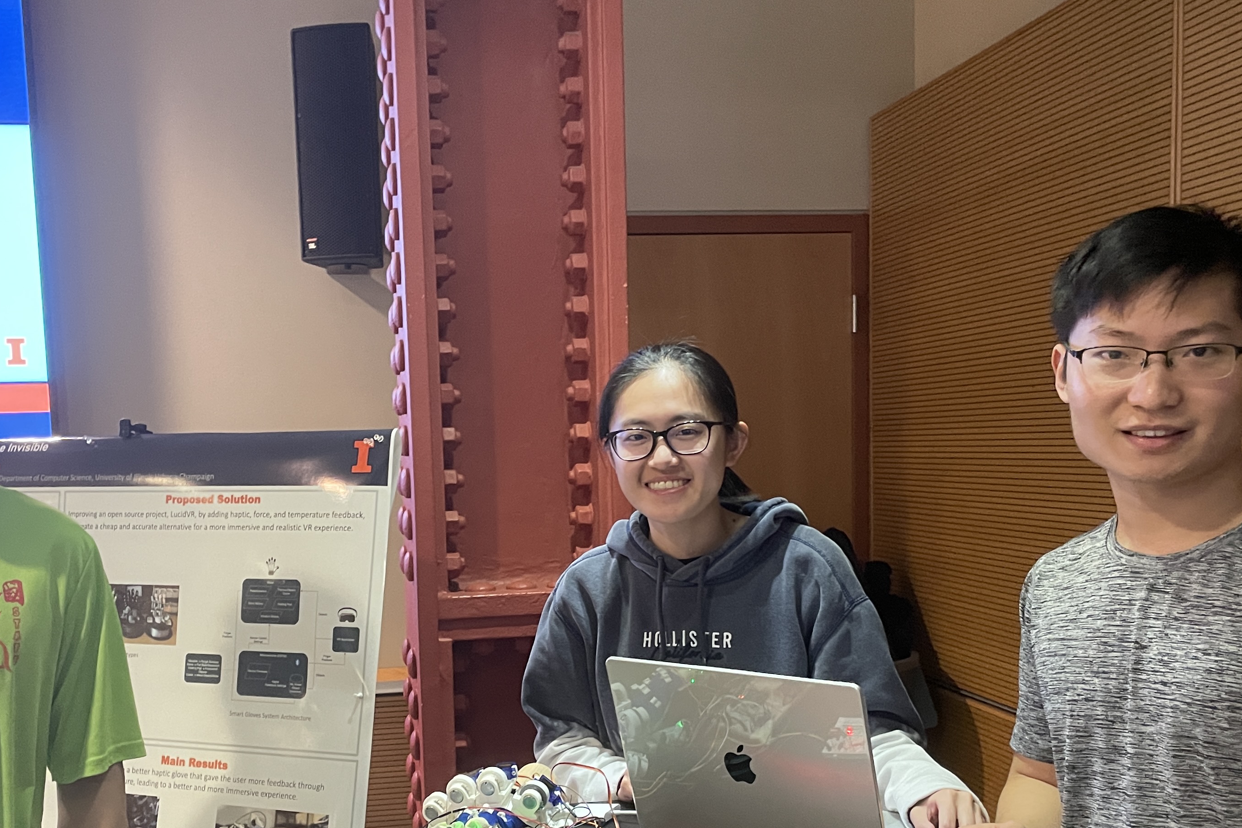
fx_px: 1380
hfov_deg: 48.4
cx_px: 555
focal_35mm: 40
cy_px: 593
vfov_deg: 32.9
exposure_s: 1/30
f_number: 1.6
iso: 500
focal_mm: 4.2
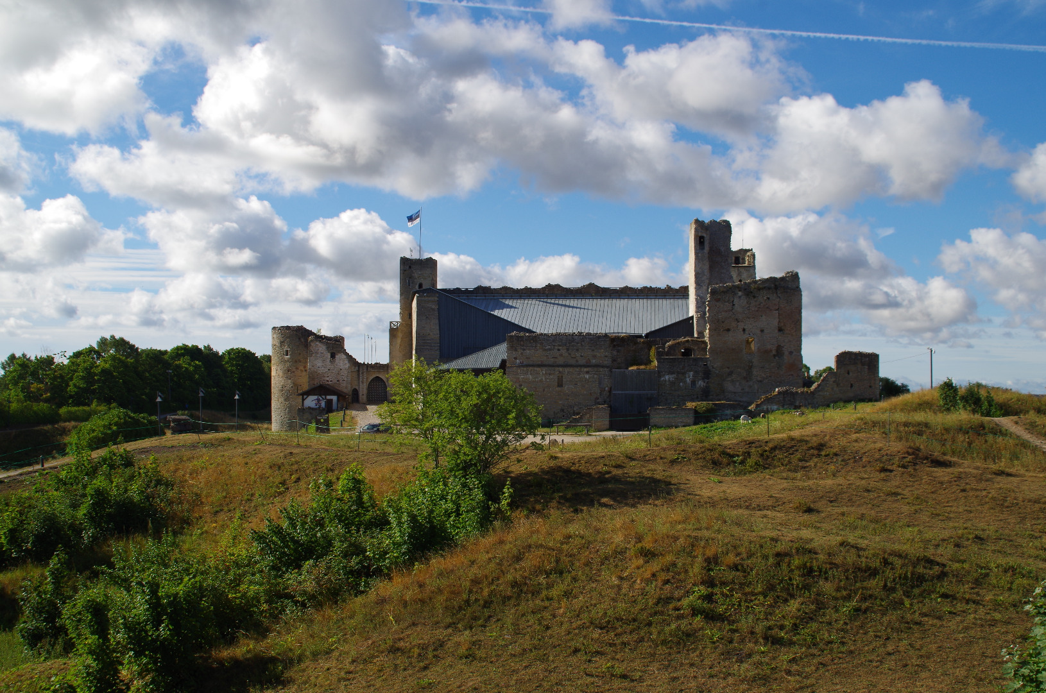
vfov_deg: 31.8
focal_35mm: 42
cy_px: 346
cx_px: 523
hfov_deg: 46.5
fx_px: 1218
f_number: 11
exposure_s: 1/160
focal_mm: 28
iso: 100
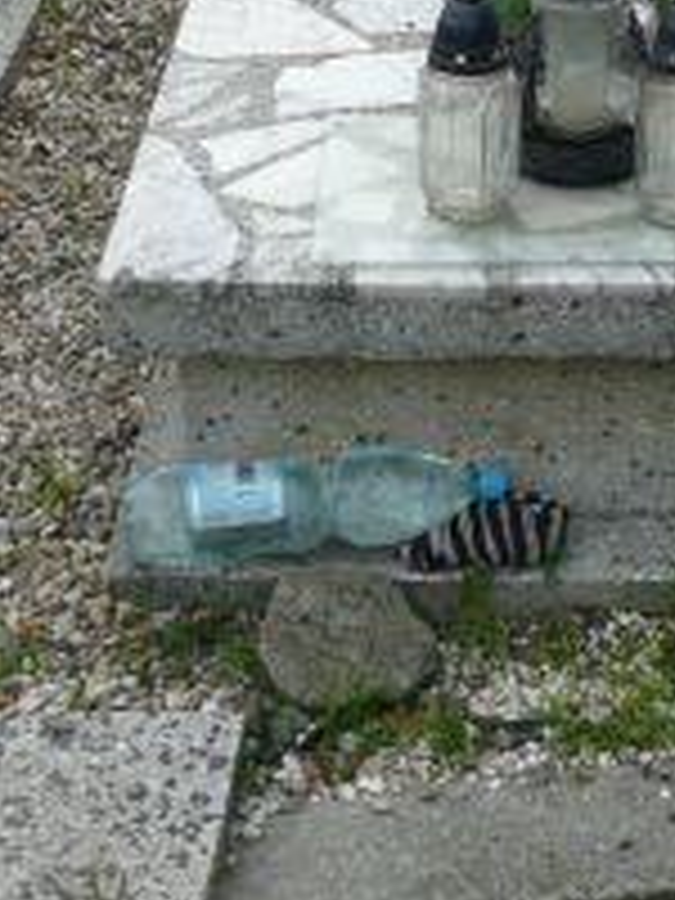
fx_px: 2184
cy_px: -27
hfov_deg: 17.4
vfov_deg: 22.3
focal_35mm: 84
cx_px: 585
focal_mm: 7.4
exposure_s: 1/250
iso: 100
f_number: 5.6
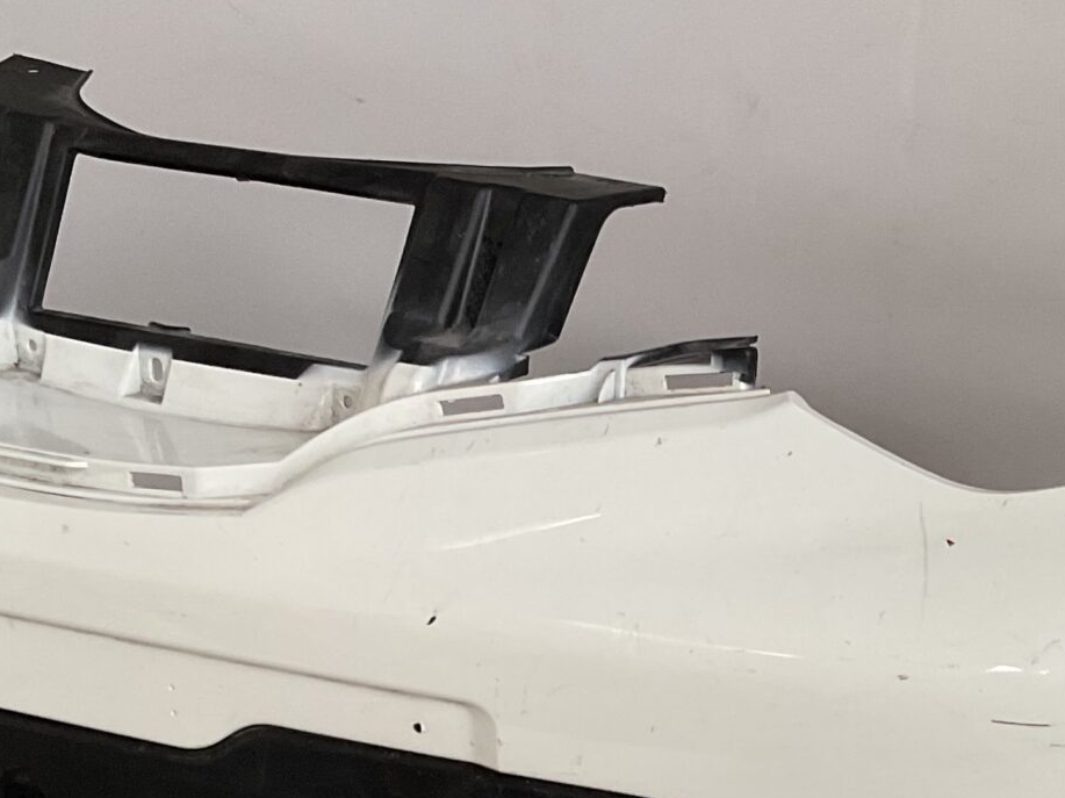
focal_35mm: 81
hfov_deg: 23.8
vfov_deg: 17.9
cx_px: 820
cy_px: 731
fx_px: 2491
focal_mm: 3
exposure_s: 1/100
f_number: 1.8
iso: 50
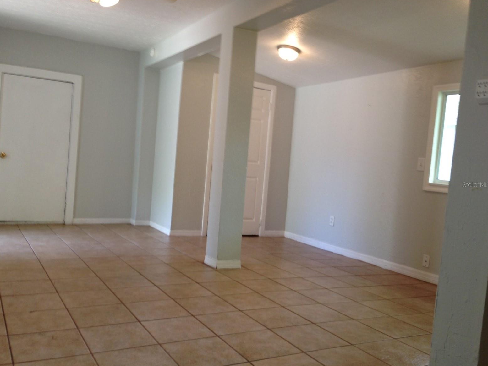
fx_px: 479
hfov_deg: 54.0
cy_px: 184
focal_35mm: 34
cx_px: 241
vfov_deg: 41.8
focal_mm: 4.13
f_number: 2.4
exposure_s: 1/26
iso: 50
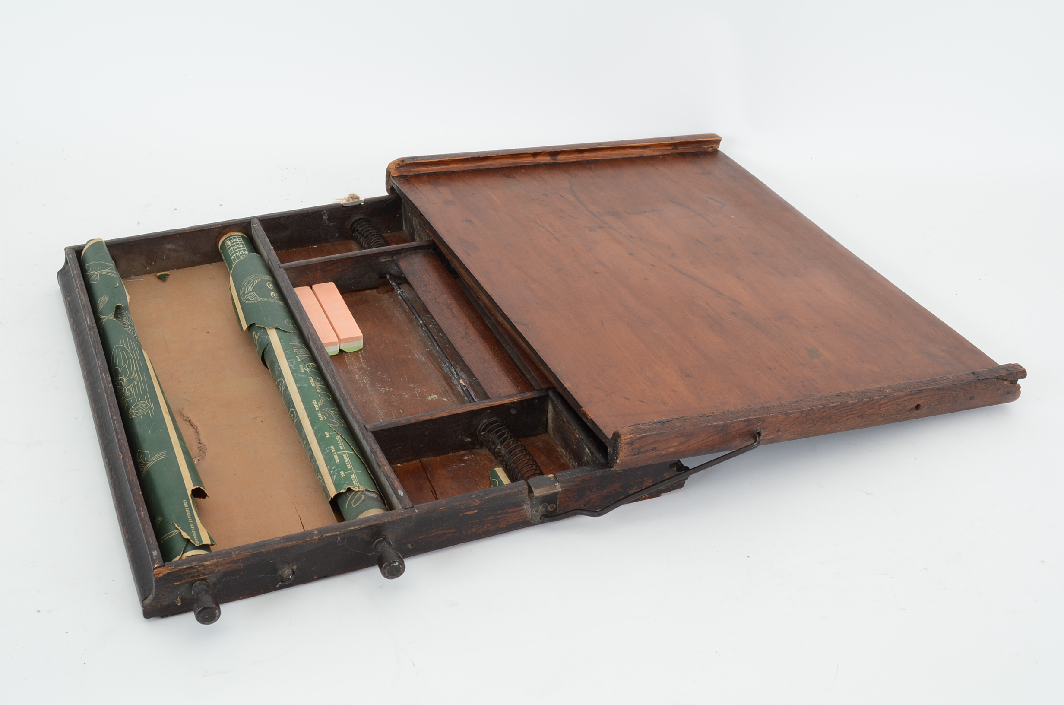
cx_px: 532
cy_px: 352
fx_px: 1327
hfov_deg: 43.7
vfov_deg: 29.7
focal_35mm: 45
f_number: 8
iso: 250
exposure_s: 1/160
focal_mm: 30
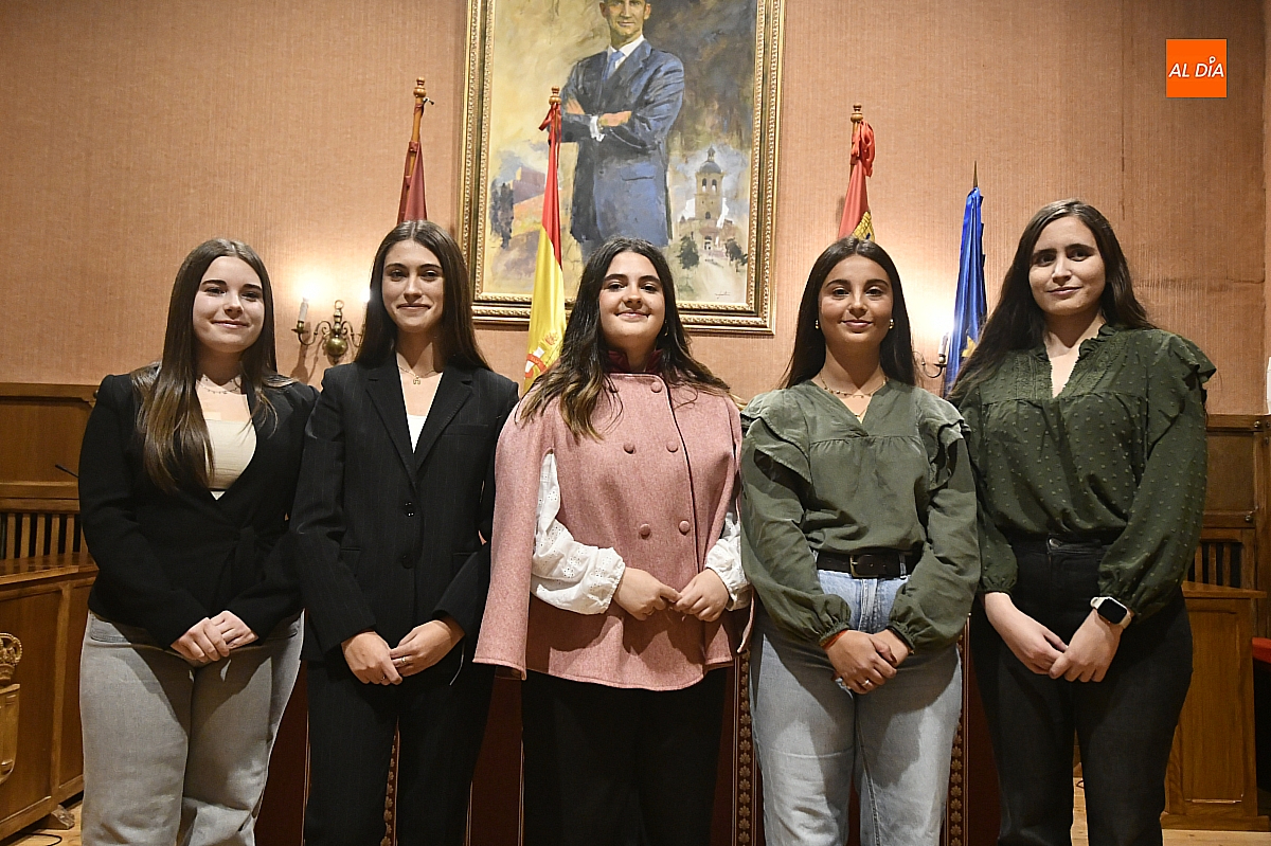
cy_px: 423
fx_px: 1270
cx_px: 636
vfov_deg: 36.8
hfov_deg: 53.2
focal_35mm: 36
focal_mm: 24
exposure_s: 1/160
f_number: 4
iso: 4000
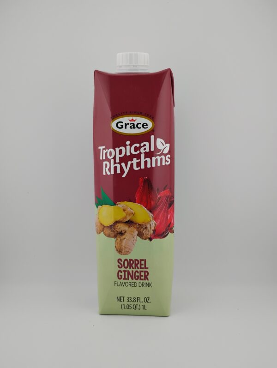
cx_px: 138
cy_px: 184
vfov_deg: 63.4
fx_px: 298
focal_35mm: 28
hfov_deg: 49.9
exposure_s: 1/344
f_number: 1.8
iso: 100
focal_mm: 4.26
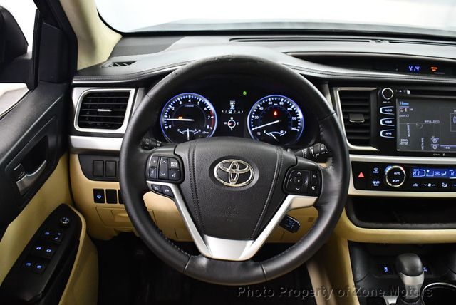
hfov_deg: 53.1
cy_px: 152
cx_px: 228
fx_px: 456
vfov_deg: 36.9
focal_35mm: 36
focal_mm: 18
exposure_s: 1/80
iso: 3200
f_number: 3.5
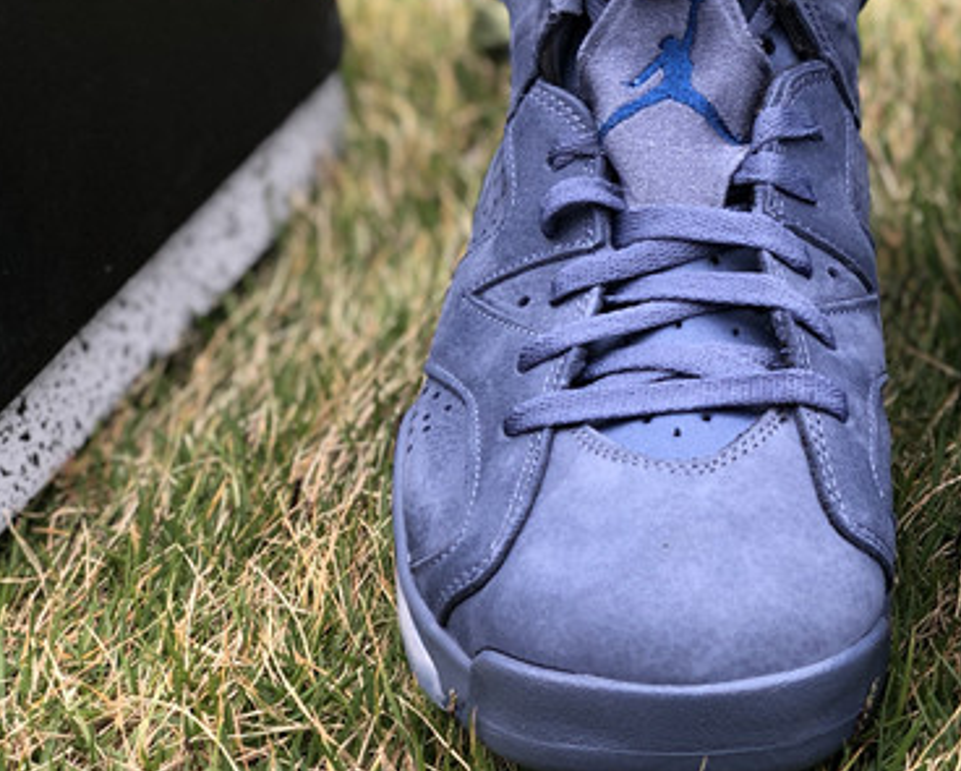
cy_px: 226
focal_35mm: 102
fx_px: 2903
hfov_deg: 18.5
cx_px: 843
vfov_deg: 15.1
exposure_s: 1/100
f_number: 2.4
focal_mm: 6
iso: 25
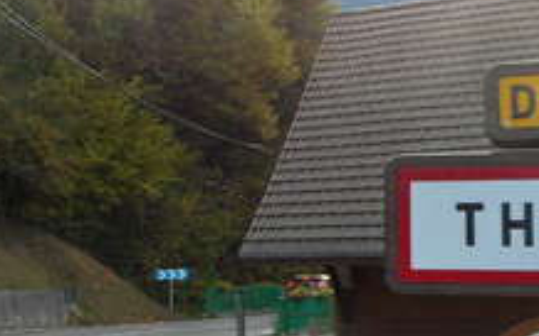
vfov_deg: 17.8
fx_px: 1072
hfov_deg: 28.0
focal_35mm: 73
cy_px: 161
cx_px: 173
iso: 80
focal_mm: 4.5
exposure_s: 1/80
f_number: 3.7
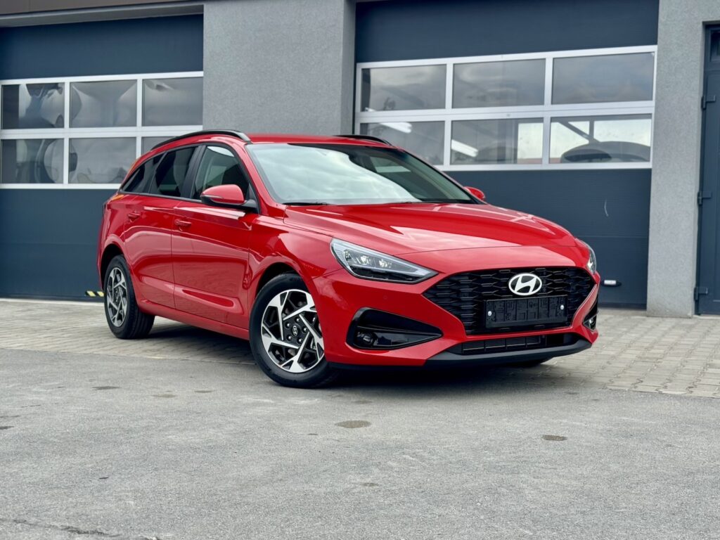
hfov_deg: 39.7
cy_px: 270
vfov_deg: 30.3
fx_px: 998
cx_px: 360
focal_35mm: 48
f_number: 1.78
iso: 64
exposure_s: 1/1869
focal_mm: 6.76
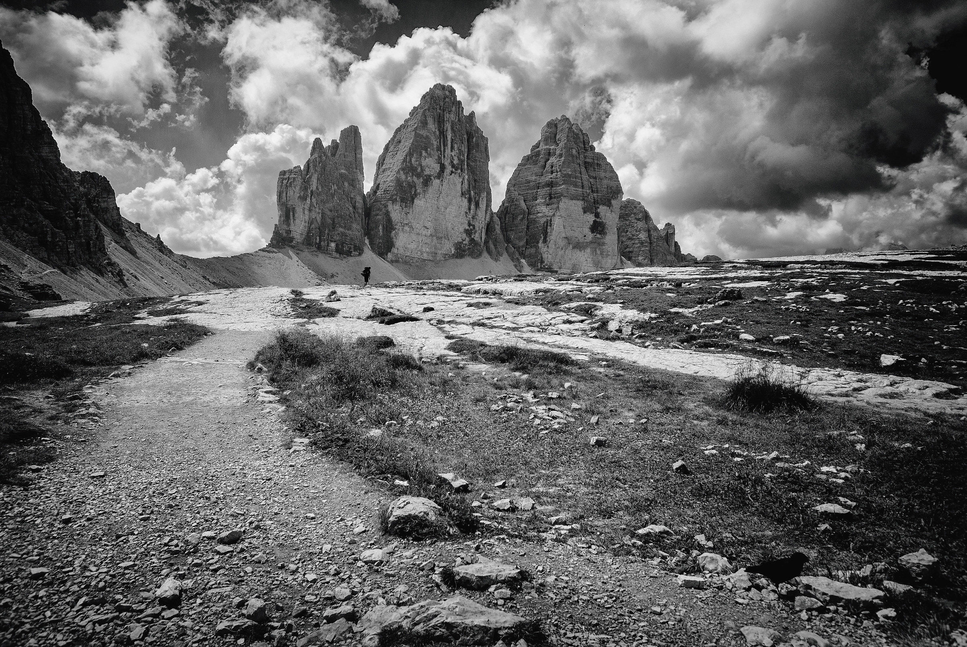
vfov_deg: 50.5
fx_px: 686
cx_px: 484
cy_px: 324
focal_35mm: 26
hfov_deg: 70.4
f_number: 7.1
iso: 100
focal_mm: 17
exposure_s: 1/800
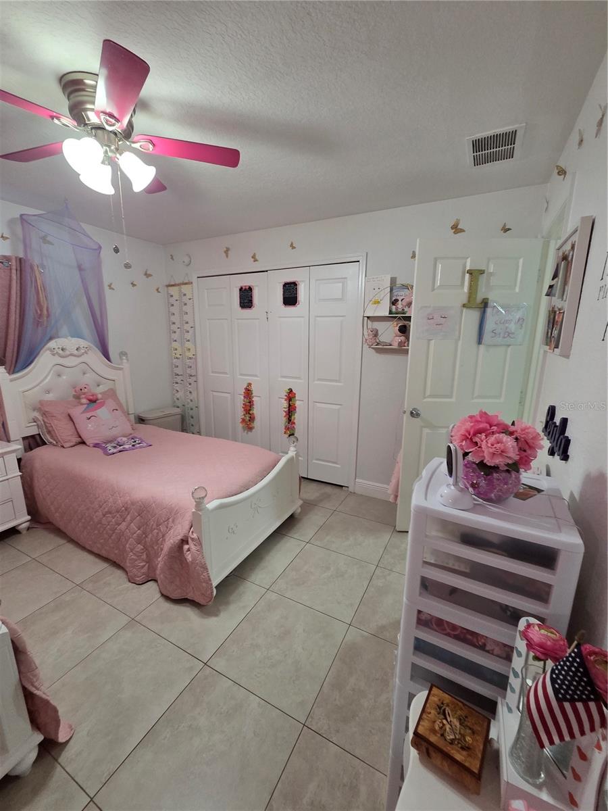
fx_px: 304
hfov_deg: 89.9
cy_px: 406
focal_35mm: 13
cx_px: 304
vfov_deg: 106.2
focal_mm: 2.2
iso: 320
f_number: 2.2
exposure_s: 1/60
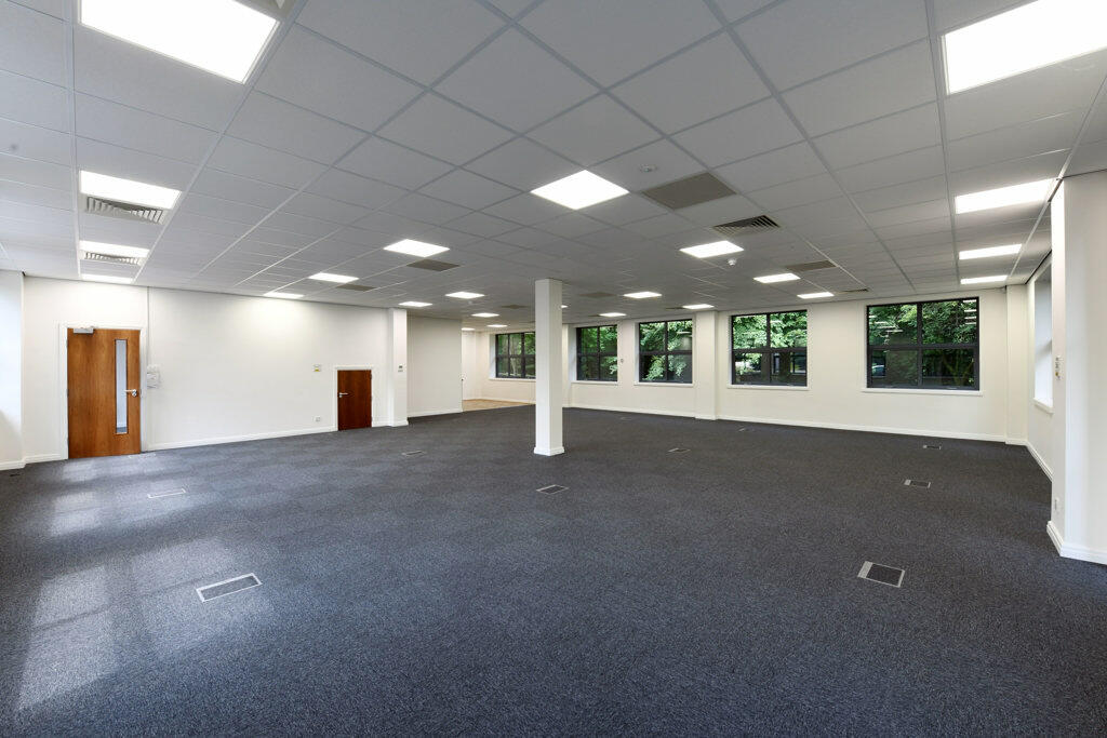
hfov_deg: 104.2
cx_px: 554
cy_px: 369
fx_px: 431
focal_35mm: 14
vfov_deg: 81.2
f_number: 10
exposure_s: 1/15
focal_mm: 14
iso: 500
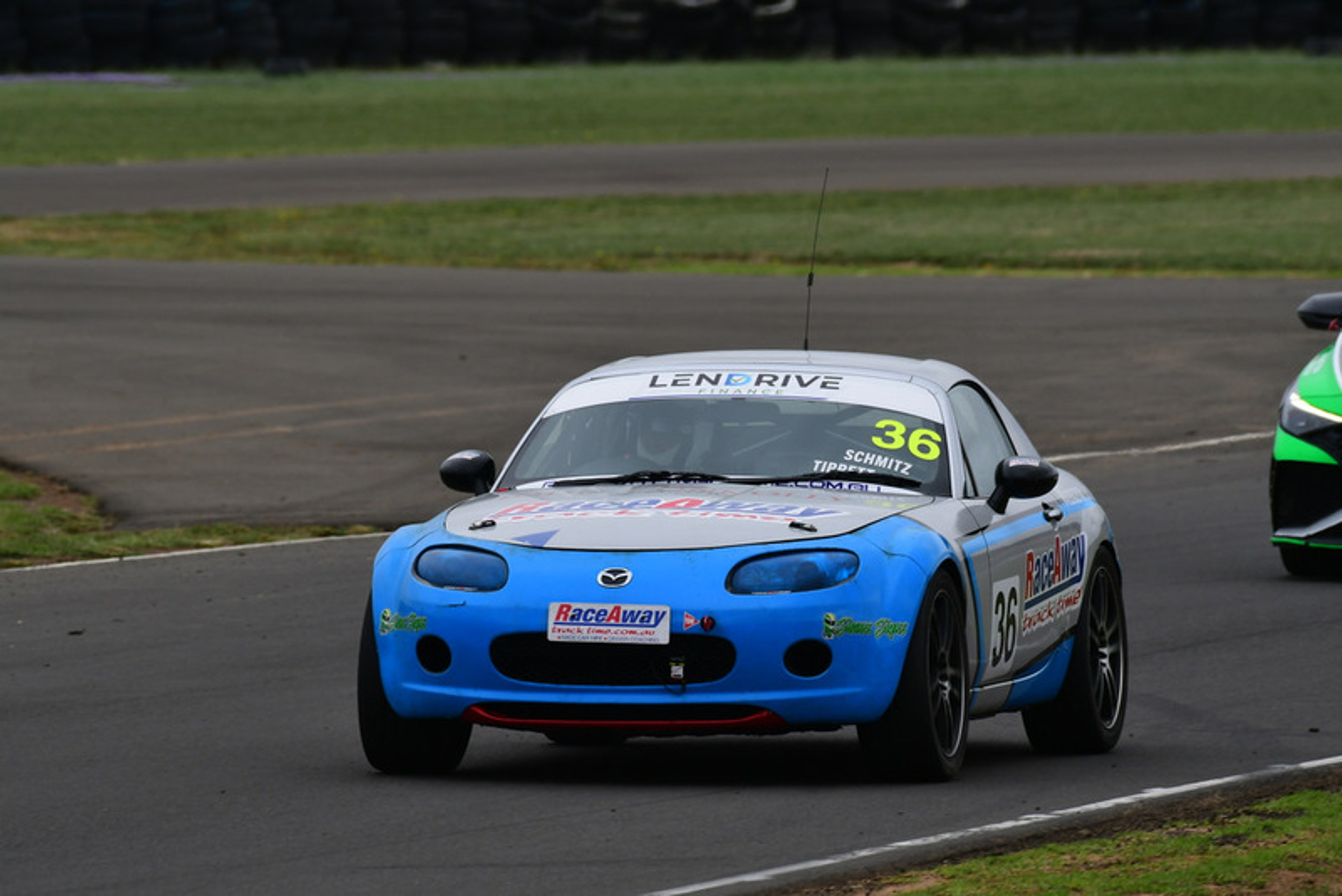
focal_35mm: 720
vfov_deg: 1.9
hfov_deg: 2.9
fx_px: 26848
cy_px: 448
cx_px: 671
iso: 320
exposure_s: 1/640
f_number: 10
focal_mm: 480
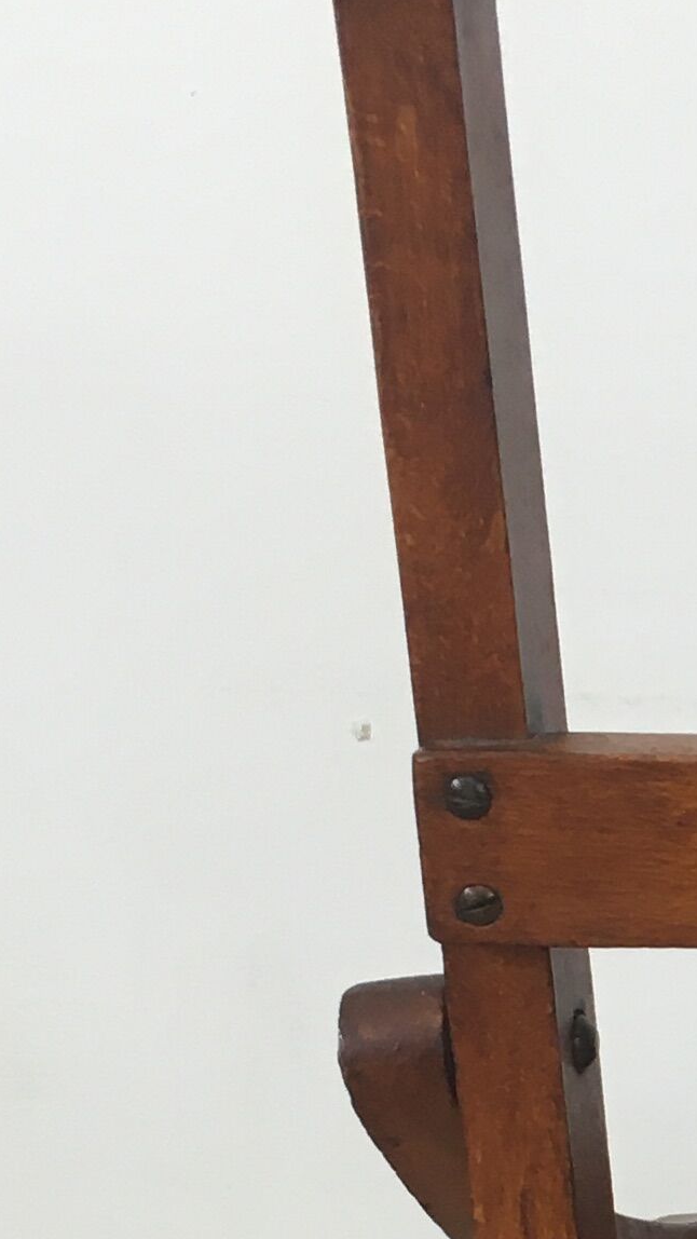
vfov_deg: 18.4
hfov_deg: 10.1
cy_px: 1446
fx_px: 3646
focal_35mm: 111
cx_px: 1385
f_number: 2.2
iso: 25
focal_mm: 4.15
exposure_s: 1/33
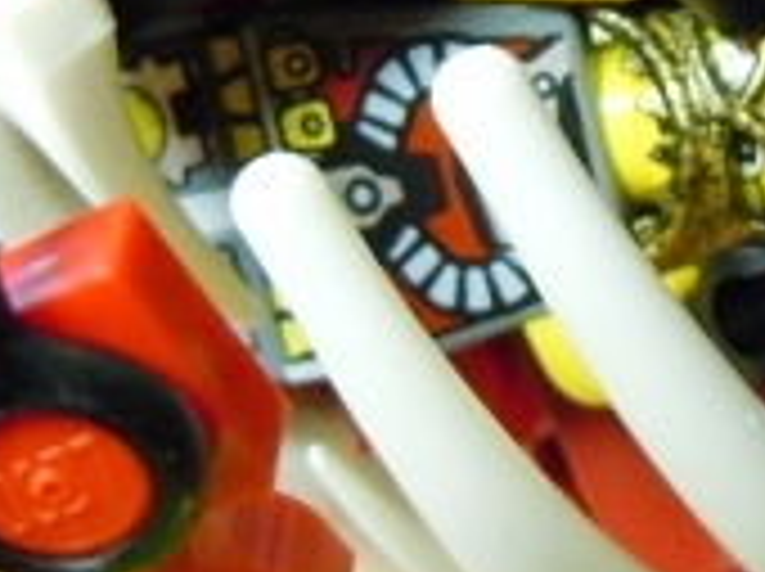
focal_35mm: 113
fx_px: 2494
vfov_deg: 12.9
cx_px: 526
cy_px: 14
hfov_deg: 17.4
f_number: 3.5
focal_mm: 5.4
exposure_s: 1/50
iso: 400
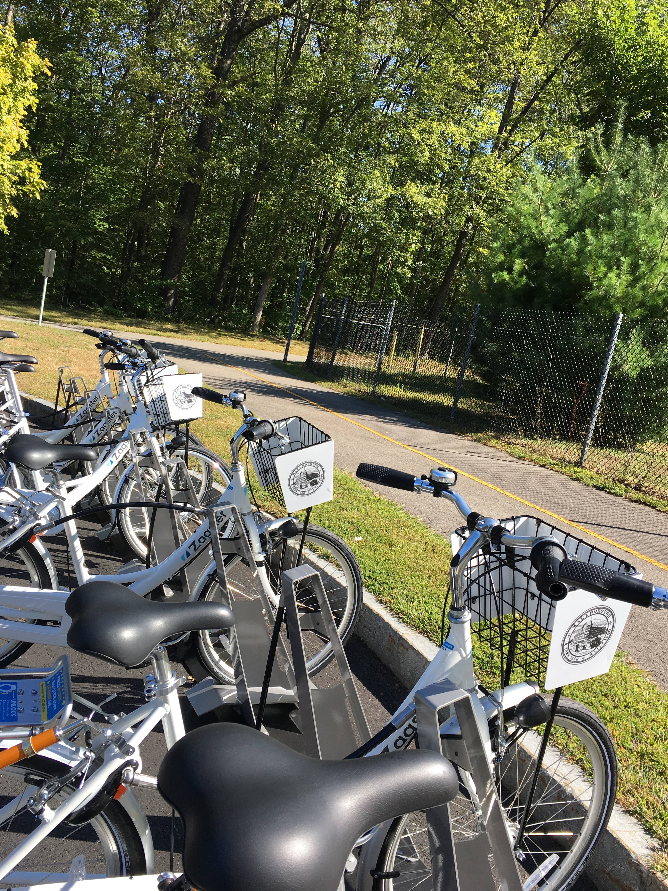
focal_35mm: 30
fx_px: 772
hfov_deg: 46.8
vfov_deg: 60.0
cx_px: 337
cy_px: 444
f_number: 2.2
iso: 25
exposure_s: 1/705
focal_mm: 4.15
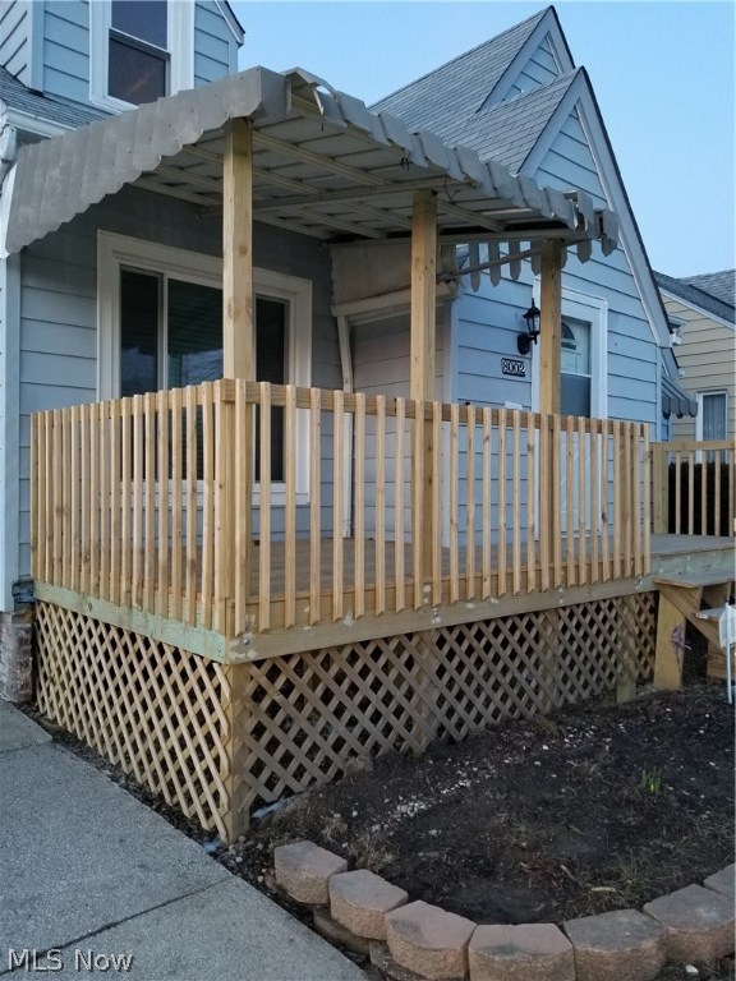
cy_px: 490
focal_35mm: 26
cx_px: 368
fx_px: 737
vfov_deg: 67.3
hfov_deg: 53.1
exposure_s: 1/13
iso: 125
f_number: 1.7
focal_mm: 4.3
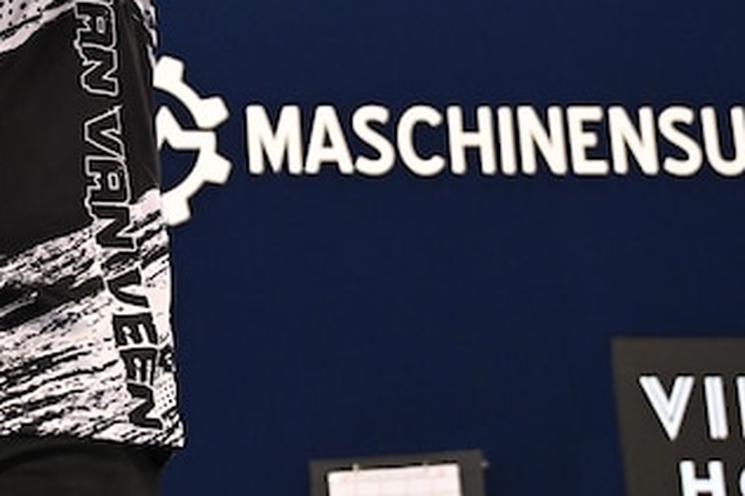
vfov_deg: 10.6
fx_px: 2625
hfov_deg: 15.7
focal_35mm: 127
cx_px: -92
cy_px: -101
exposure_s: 1/640
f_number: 3.2
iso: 2000
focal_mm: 33.5
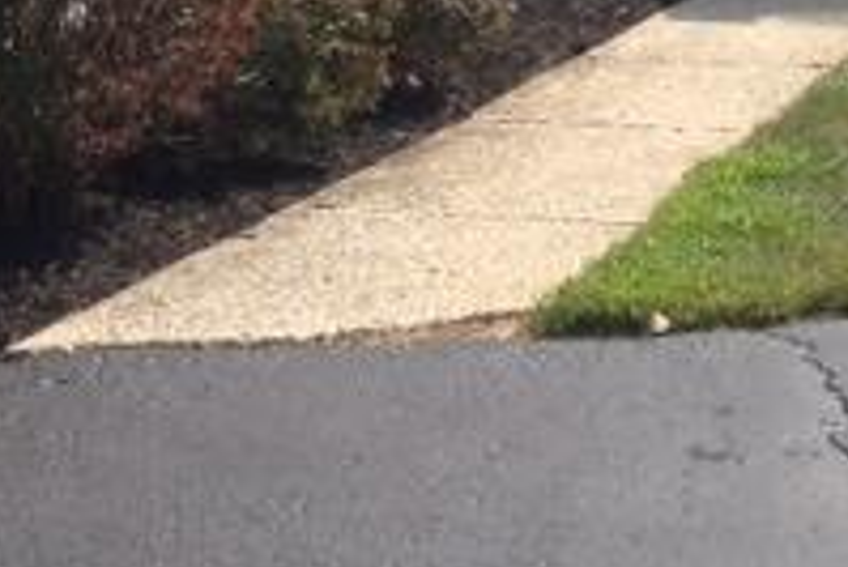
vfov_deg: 11.5
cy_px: -149
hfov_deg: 16.8
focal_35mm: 117
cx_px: 989
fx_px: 2758
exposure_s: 1/824
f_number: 2.4
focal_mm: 4.28
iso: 50
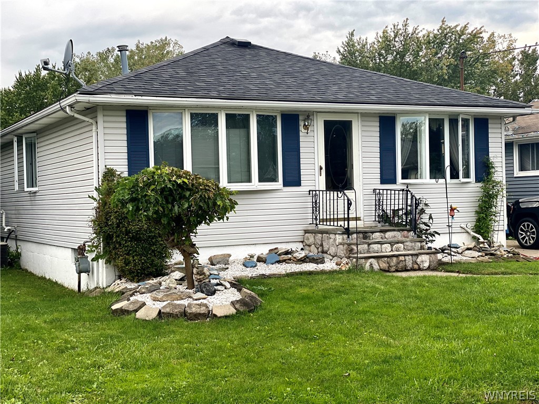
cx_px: 270
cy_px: 202
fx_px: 810
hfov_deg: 36.8
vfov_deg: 28.0
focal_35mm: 52
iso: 20
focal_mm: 6
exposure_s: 1/166
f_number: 2
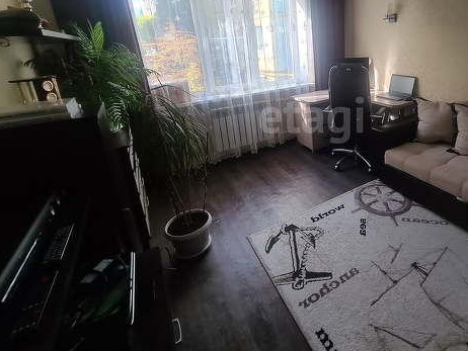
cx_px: 312
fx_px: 243
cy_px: 114
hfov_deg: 84.7
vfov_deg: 69.4
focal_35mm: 18
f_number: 2.2
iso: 64
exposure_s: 1/100
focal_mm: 2.2
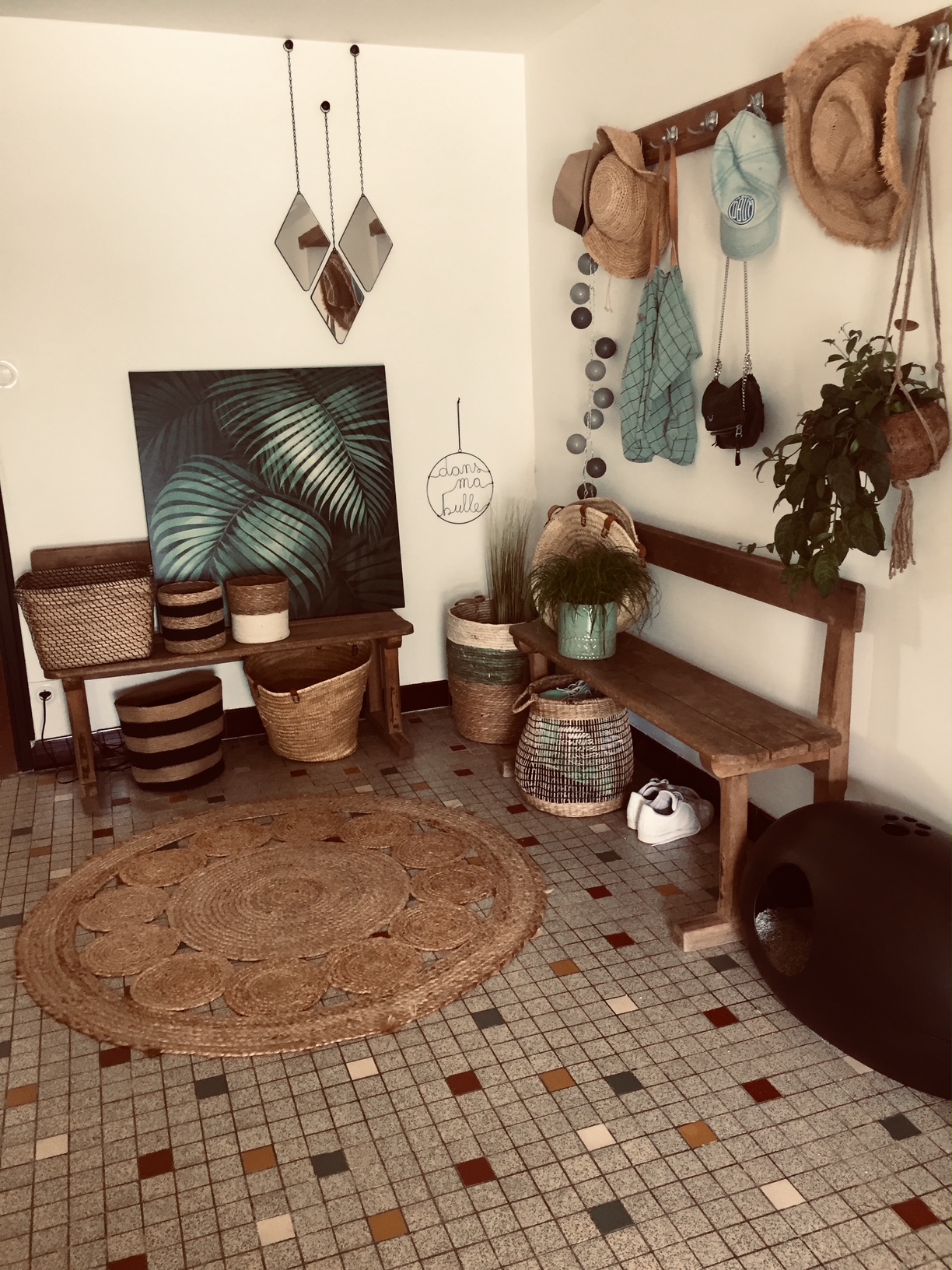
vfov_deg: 61.7
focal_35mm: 29
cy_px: 635
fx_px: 1063
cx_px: 476
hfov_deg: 48.2
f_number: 2.2
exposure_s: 1/33
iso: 100
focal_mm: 4.15
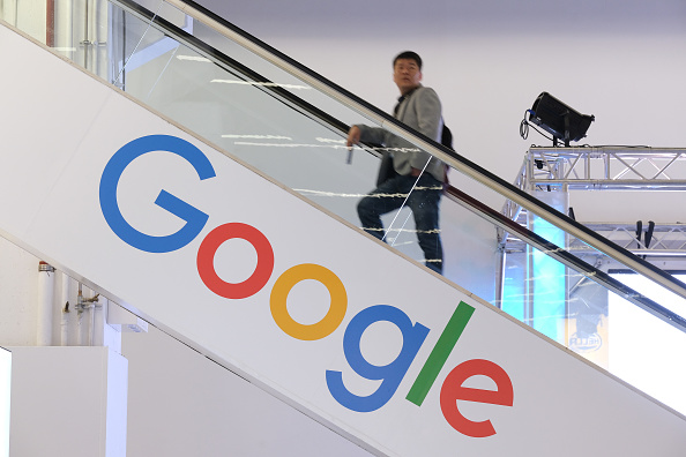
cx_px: 343
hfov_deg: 16.9
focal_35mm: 121
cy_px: 228
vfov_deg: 11.3
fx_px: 2306
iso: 1250
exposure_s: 1/15
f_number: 7.1
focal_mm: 80.4
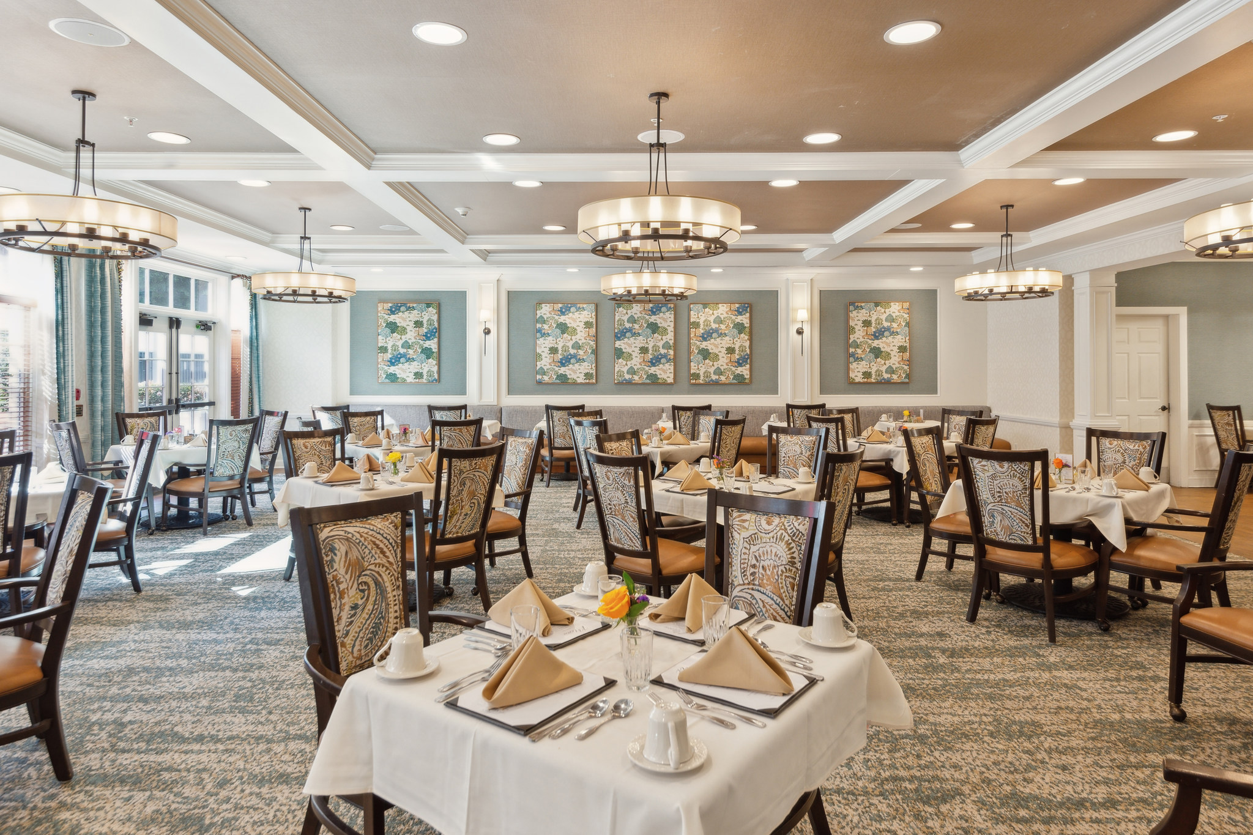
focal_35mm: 22
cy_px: 418
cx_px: 626
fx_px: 766
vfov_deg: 57.2
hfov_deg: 78.6
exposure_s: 1/25
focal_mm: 22
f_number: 8
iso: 640
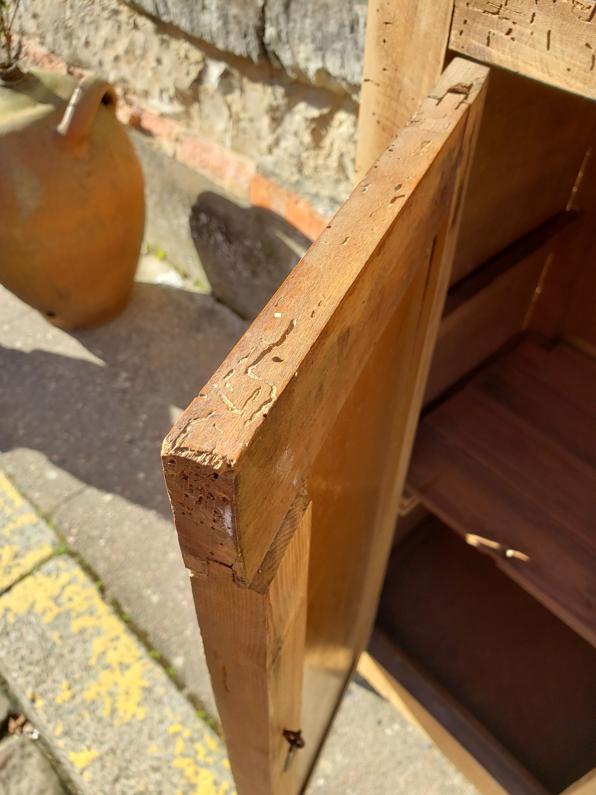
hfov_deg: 53.1
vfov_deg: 67.3
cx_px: 298
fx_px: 597
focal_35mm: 26
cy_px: 398
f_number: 2.4
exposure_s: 1/425
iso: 50
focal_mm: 4.3
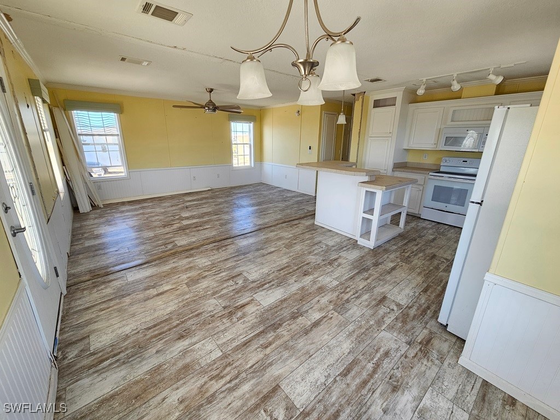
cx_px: 280
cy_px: 210
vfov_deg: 89.9
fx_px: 210
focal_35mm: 13
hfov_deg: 106.2
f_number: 2.2
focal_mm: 2.2
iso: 100
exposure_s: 1/120
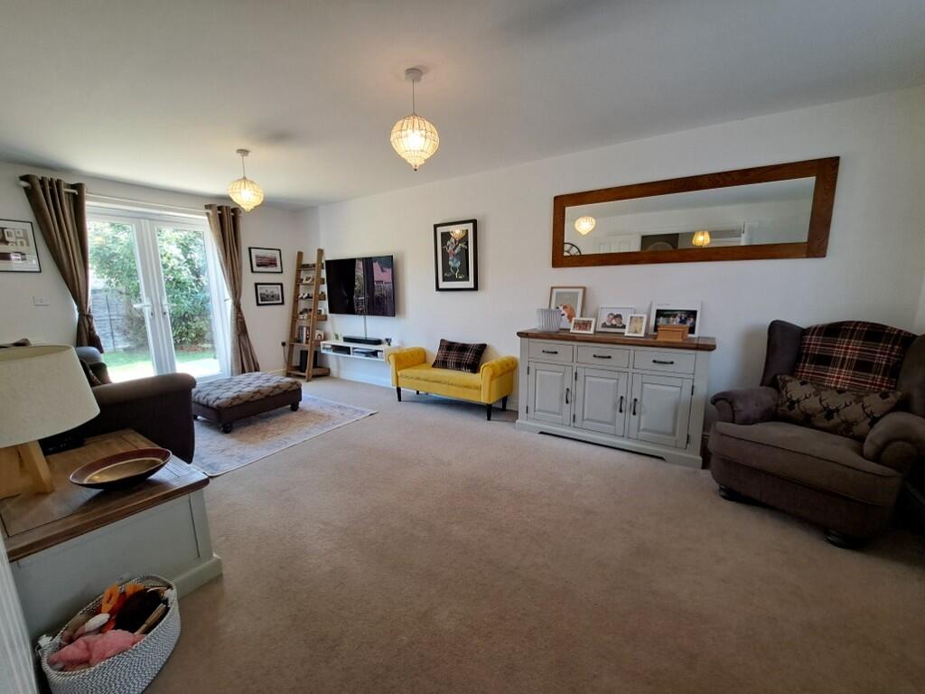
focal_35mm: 13
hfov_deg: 106.2
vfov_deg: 89.9
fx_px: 347
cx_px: 462
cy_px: 347
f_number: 2.2
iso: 100
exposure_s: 1/50
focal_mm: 1.74
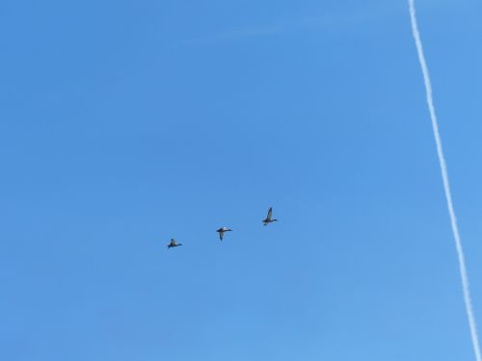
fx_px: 2325
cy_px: 180
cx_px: 241
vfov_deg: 8.9
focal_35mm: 167
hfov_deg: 11.8
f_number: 4
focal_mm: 30.1
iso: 100
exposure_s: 1/1300
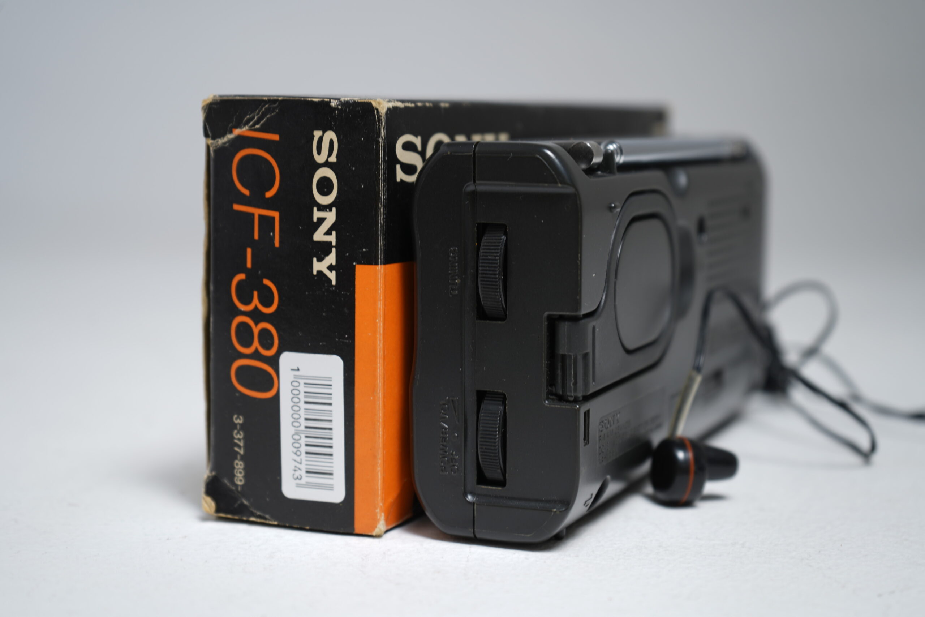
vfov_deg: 24.2
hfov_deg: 35.6
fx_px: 1439
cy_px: 308
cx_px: 462
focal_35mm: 56
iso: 64
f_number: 5.6
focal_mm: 56
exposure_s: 1/4
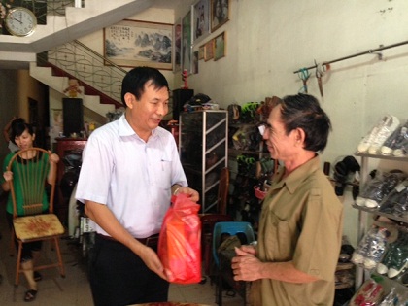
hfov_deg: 55.4
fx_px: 389
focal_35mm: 33
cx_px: 204
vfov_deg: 42.9
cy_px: 153
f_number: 2.4
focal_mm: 4.13
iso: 250
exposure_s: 1/20
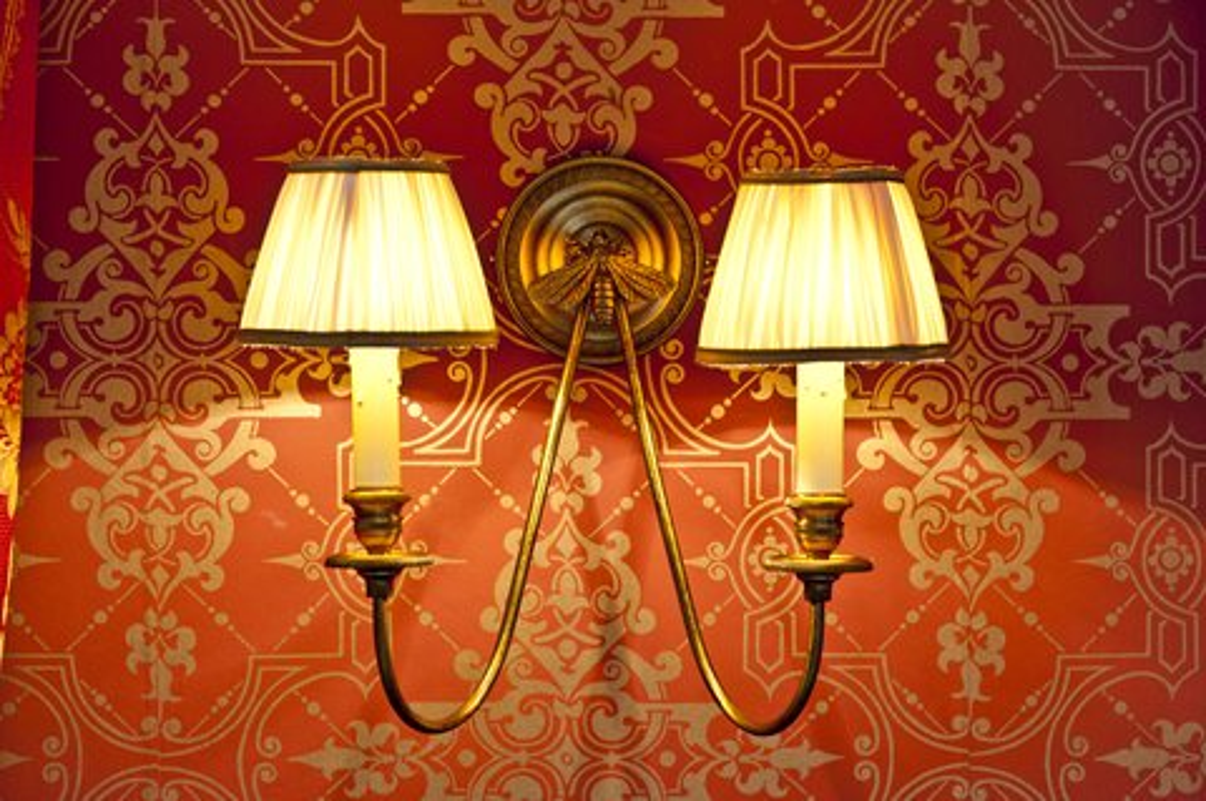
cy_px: 400
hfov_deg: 19.5
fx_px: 3514
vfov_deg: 13.0
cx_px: 603
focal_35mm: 105
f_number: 4
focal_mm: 105
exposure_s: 1/15
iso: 400
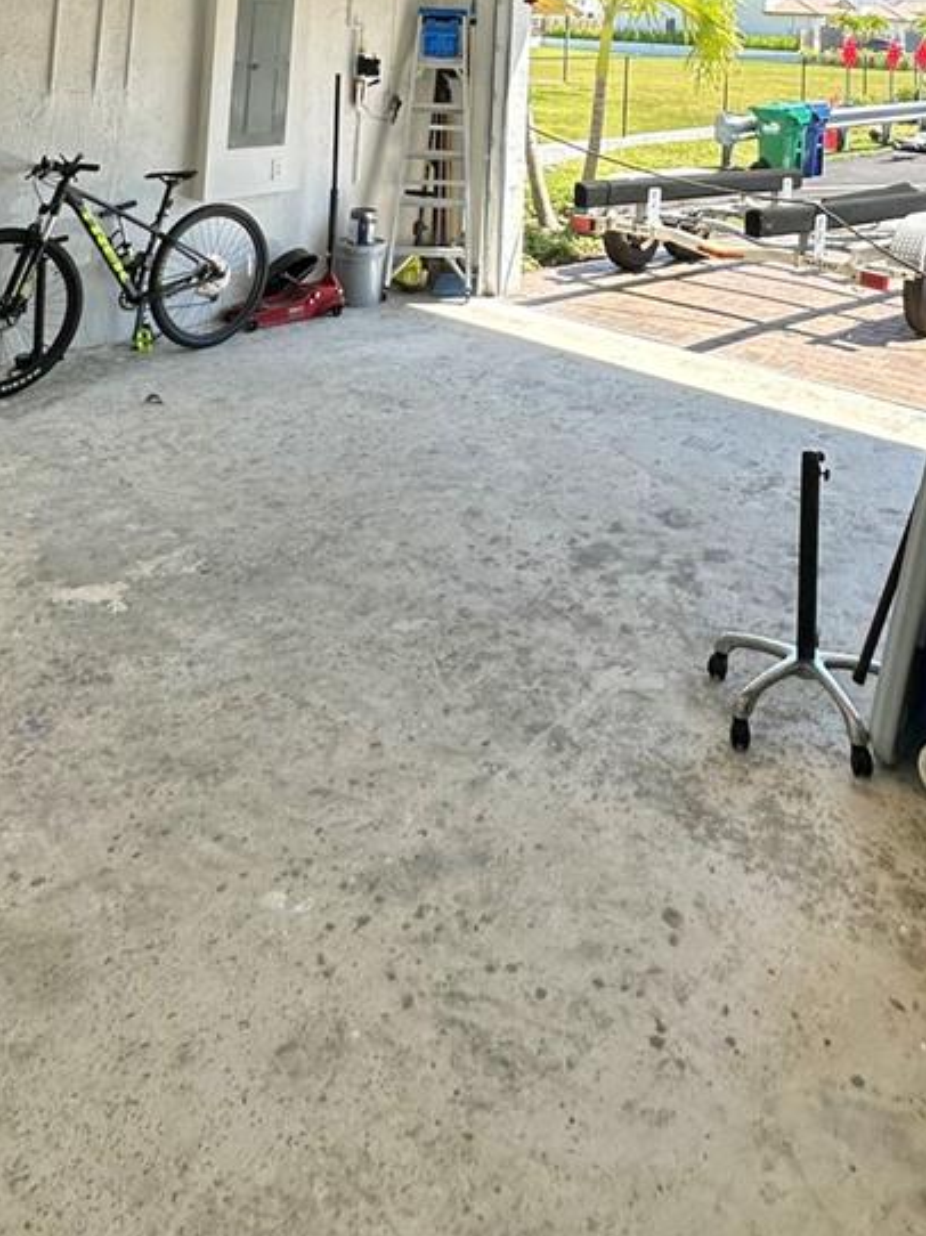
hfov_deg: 45.1
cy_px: -75
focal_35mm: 31
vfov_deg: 46.0
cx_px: 568
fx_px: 1107
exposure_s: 1/469
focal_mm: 2.22
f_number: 2.2
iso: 40
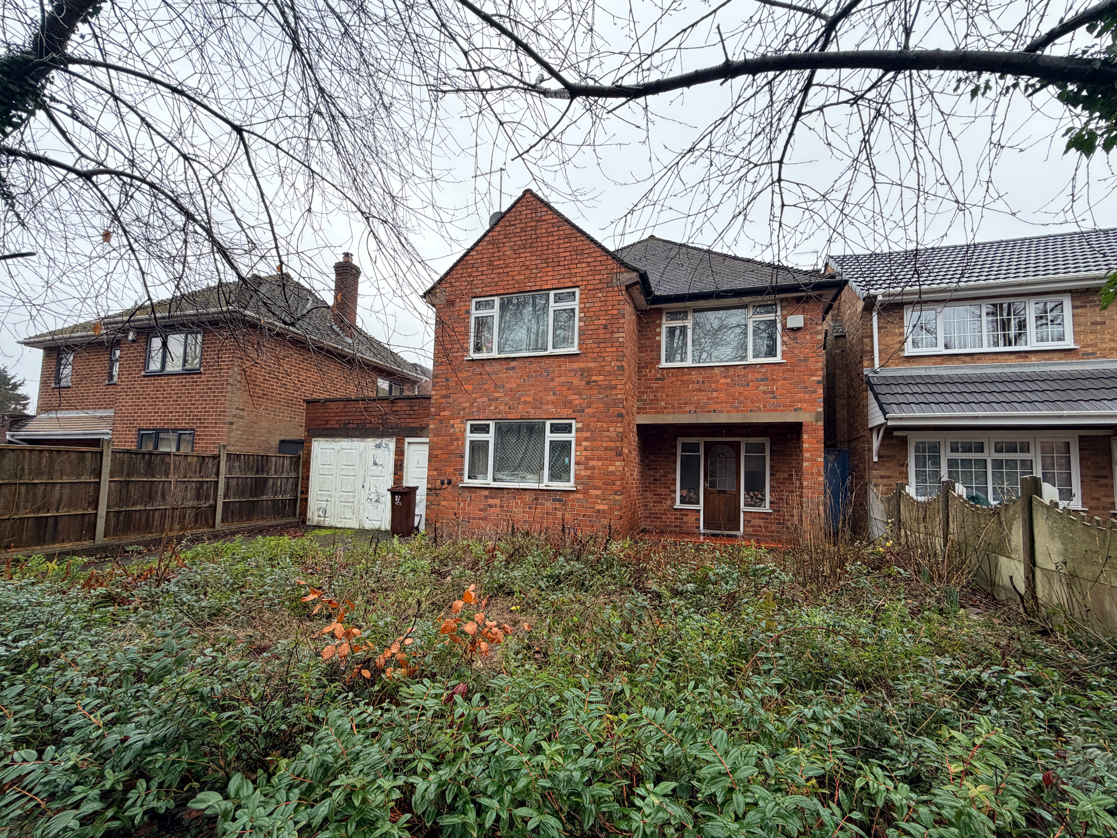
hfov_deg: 98.2
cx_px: 568
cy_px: 446
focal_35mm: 15
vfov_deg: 81.6
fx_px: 484
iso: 50
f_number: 2.2
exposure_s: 1/502
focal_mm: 2.22
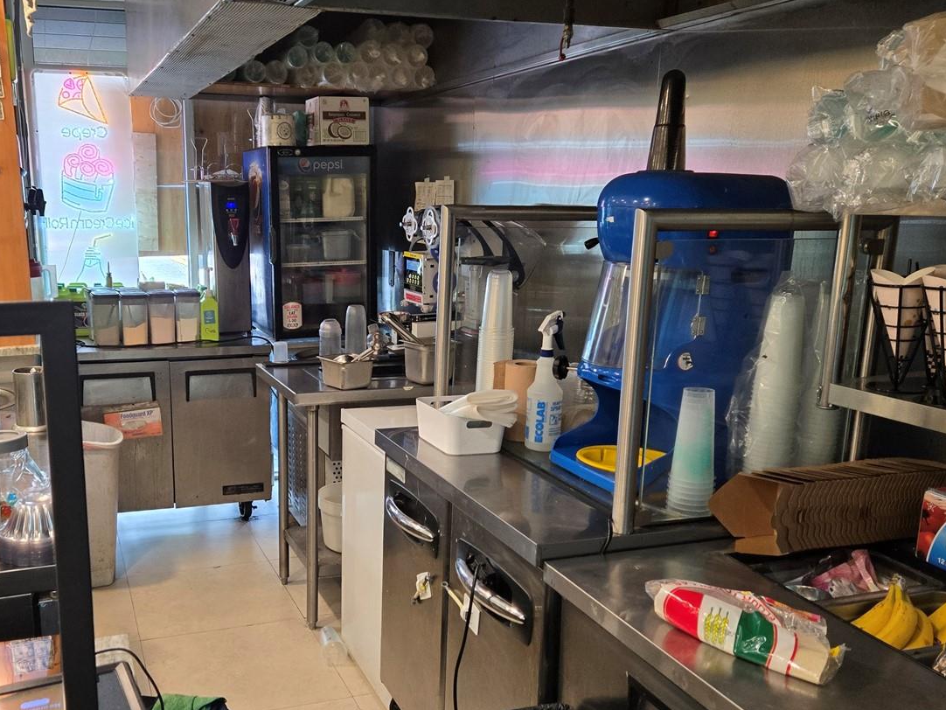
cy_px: 411
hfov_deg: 53.3
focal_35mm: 34
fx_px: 929
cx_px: 346
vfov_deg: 41.7
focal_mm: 5.4
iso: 250
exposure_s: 1/120
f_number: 1.8
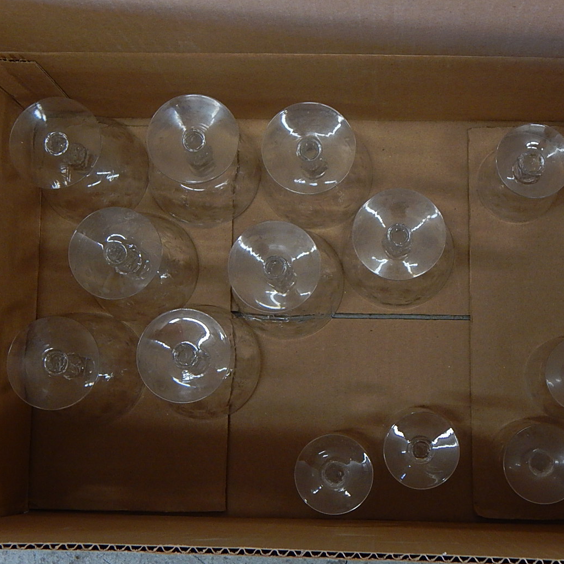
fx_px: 1217
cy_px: 249
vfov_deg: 26.1
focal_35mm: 66
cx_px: 322
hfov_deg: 26.1
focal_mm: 8.6
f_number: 3.7
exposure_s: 1/30
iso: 250
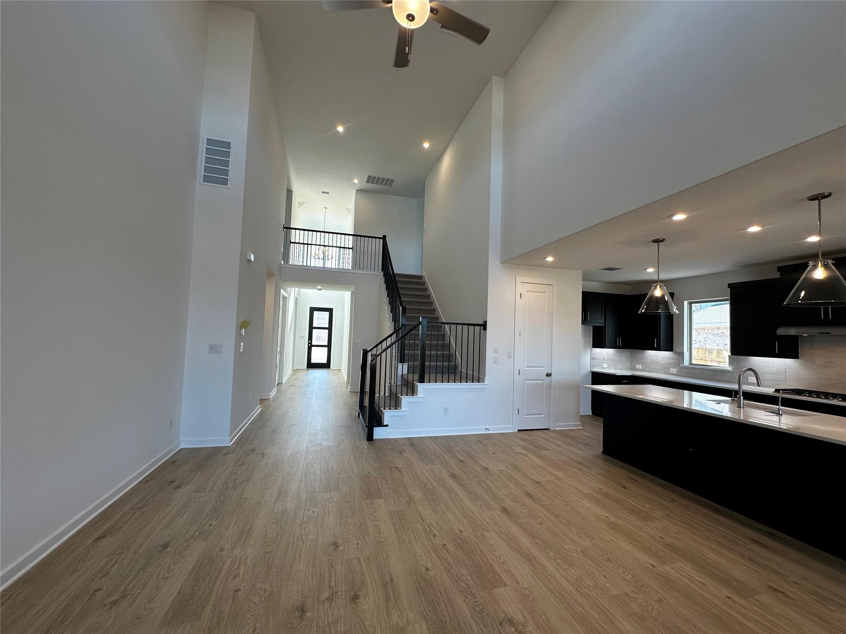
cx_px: 423
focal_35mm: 14
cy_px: 317
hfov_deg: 102.1
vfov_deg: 85.7
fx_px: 342
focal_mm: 2.22
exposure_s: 1/120
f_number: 2.2
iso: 50
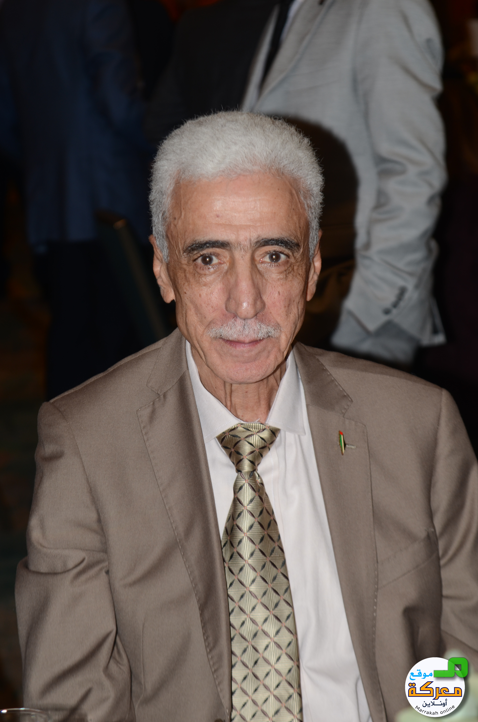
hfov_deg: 12.1
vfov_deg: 18.2
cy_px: 361
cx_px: 239
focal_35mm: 112
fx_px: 2251
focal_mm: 75
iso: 250
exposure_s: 1/250
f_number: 4.5
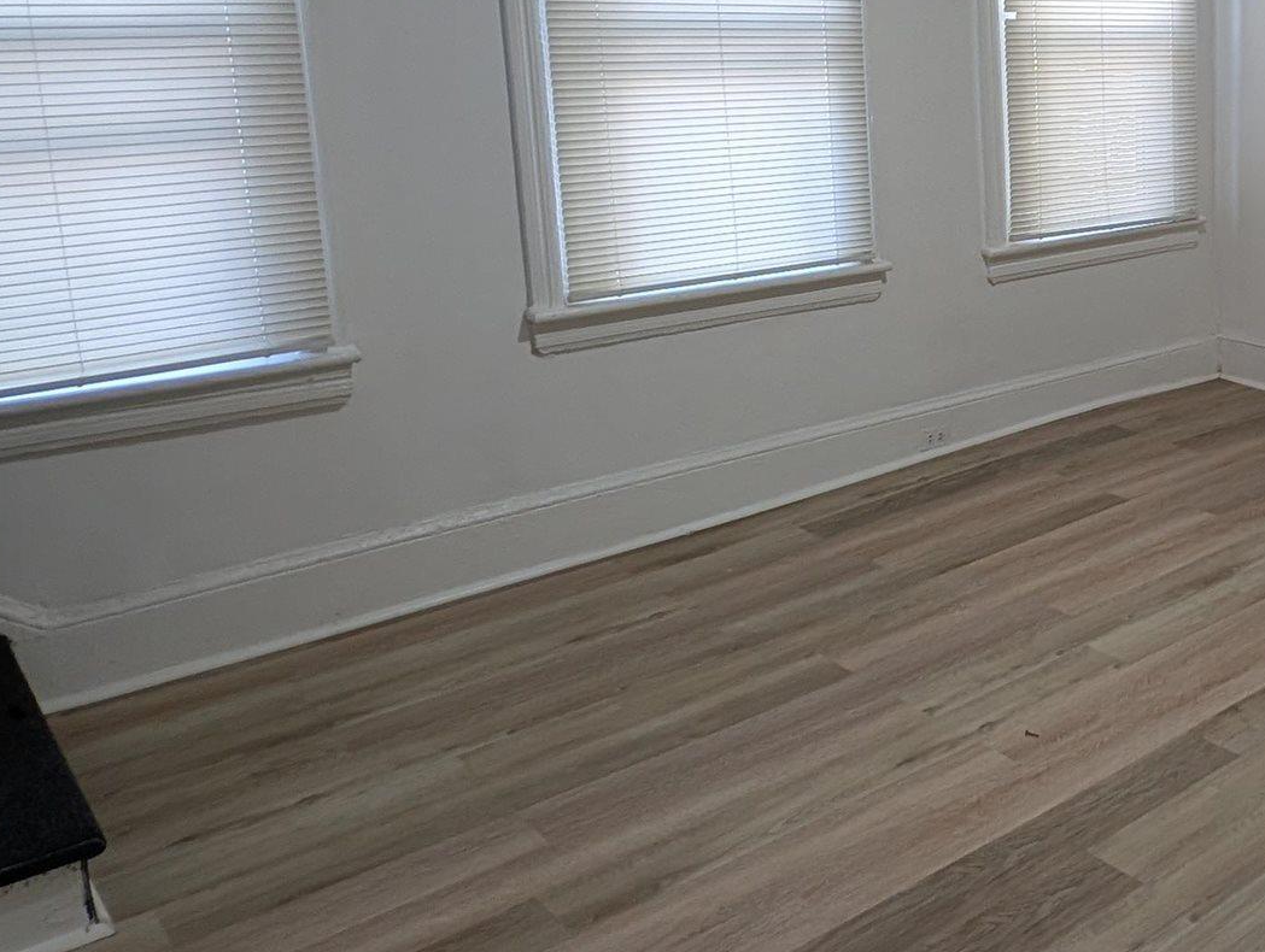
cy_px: 239
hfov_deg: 44.0
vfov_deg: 39.7
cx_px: 1295
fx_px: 1281
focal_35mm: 35
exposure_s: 1/24
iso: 77
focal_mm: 2.23
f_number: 1.95
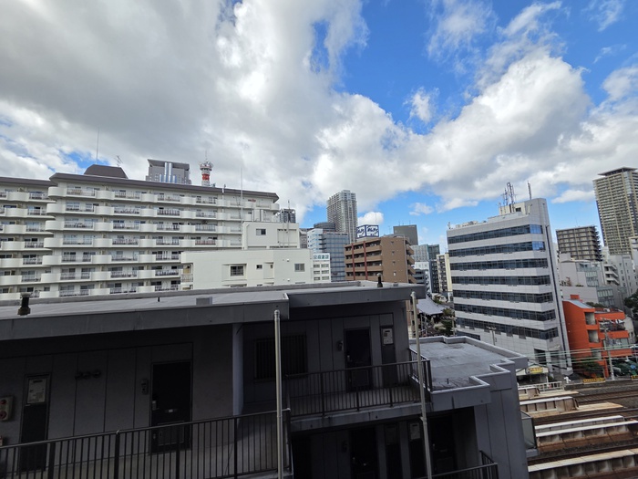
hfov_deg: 106.2
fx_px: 240
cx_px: 319
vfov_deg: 89.9
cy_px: 240
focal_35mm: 13
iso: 50
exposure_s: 1/1588
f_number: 2.2
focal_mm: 2.2
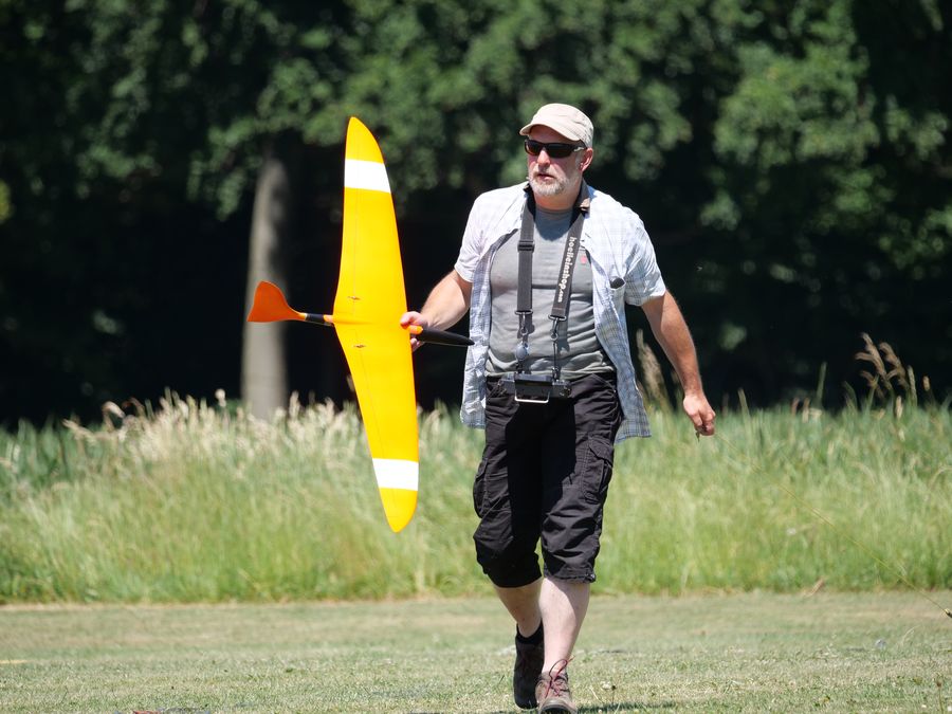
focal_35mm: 636
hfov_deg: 3.1
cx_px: 476
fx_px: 17491
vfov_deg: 2.3
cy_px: 357
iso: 250
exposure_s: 1/640
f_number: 5.8
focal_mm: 318
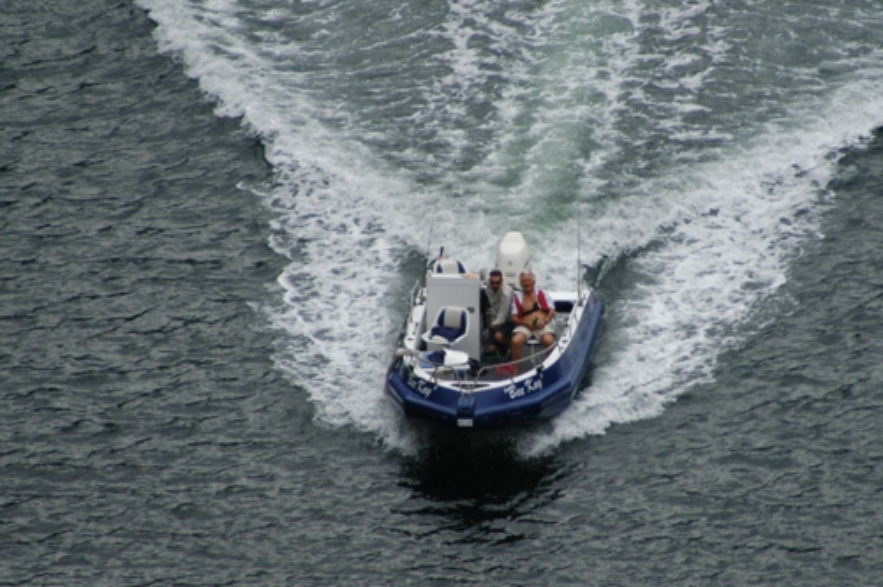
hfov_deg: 3.1
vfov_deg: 2.0
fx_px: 16540
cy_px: 298
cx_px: 516
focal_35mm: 675
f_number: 7.1
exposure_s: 1/800
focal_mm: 300
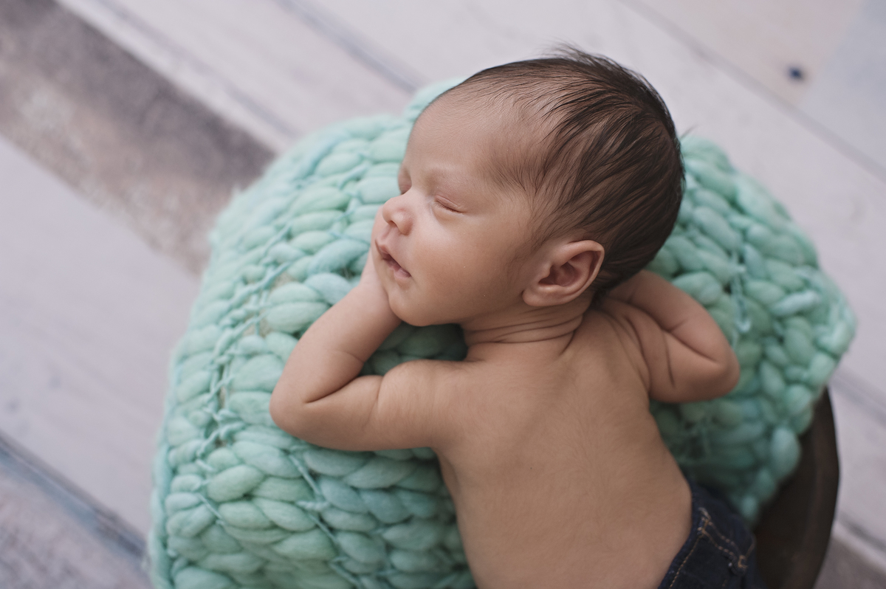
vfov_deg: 37.8
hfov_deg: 54.5
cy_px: 294
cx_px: 443
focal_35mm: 35
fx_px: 861
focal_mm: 35
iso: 640
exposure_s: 1/250
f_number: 3.2
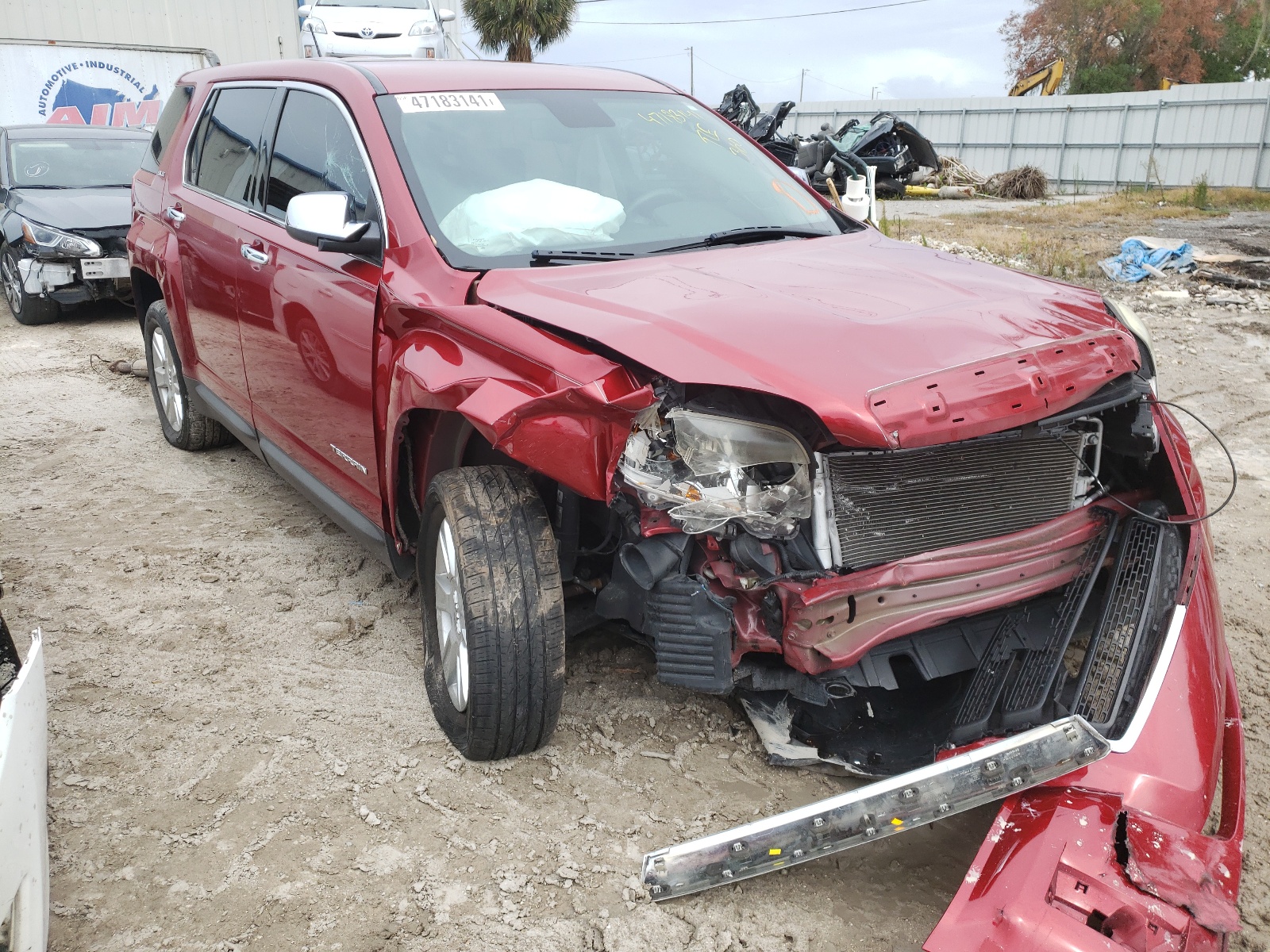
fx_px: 954
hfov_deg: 67.3
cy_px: 476
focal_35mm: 26
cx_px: 635
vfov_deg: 53.1
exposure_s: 1/833
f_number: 1.5
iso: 50
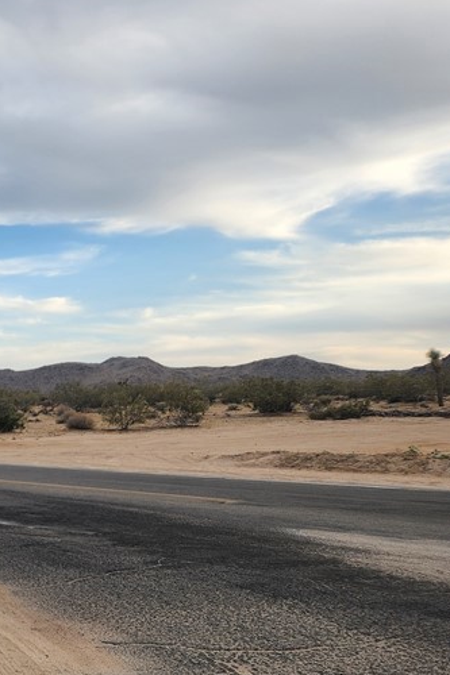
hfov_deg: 22.6
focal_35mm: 49
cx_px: -223
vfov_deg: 40.1
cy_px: 416
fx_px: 919
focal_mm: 5.4
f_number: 1.8
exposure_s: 1/614
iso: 20
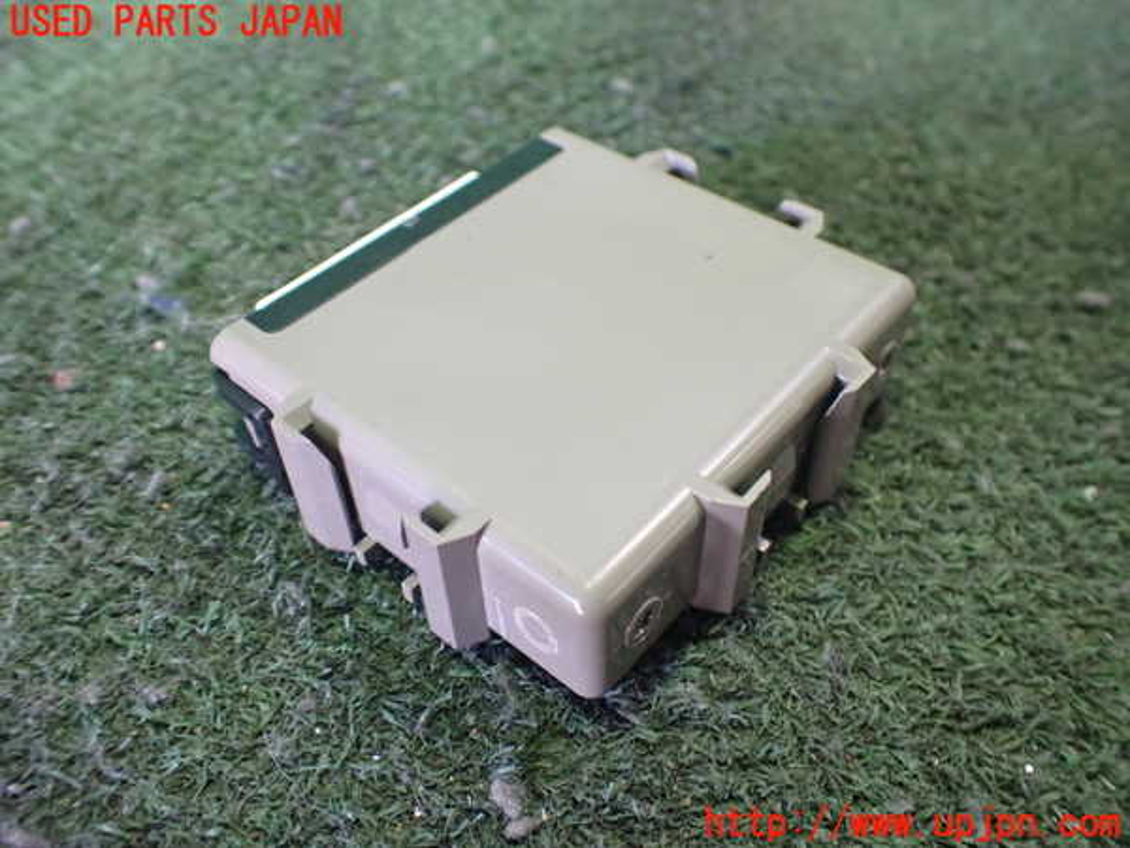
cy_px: 424
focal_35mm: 30
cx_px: 565
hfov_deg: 60.0
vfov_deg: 46.8
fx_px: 979
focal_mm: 5.4
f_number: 2.3
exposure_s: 1/40
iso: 800
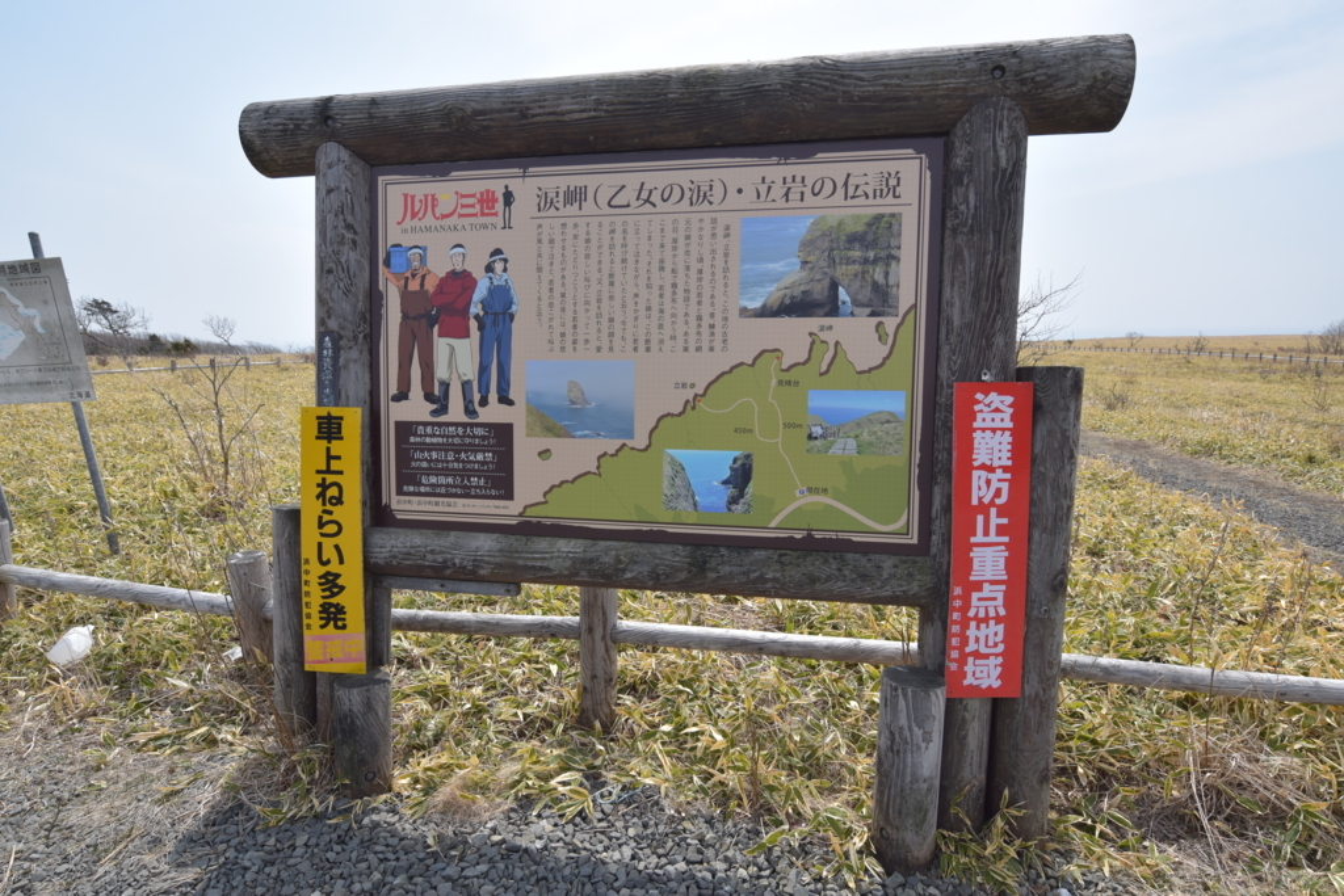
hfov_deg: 90.0
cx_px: 672
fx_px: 672
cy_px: 448
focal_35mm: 18
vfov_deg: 67.4
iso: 100
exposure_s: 1/320
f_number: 8
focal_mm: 12
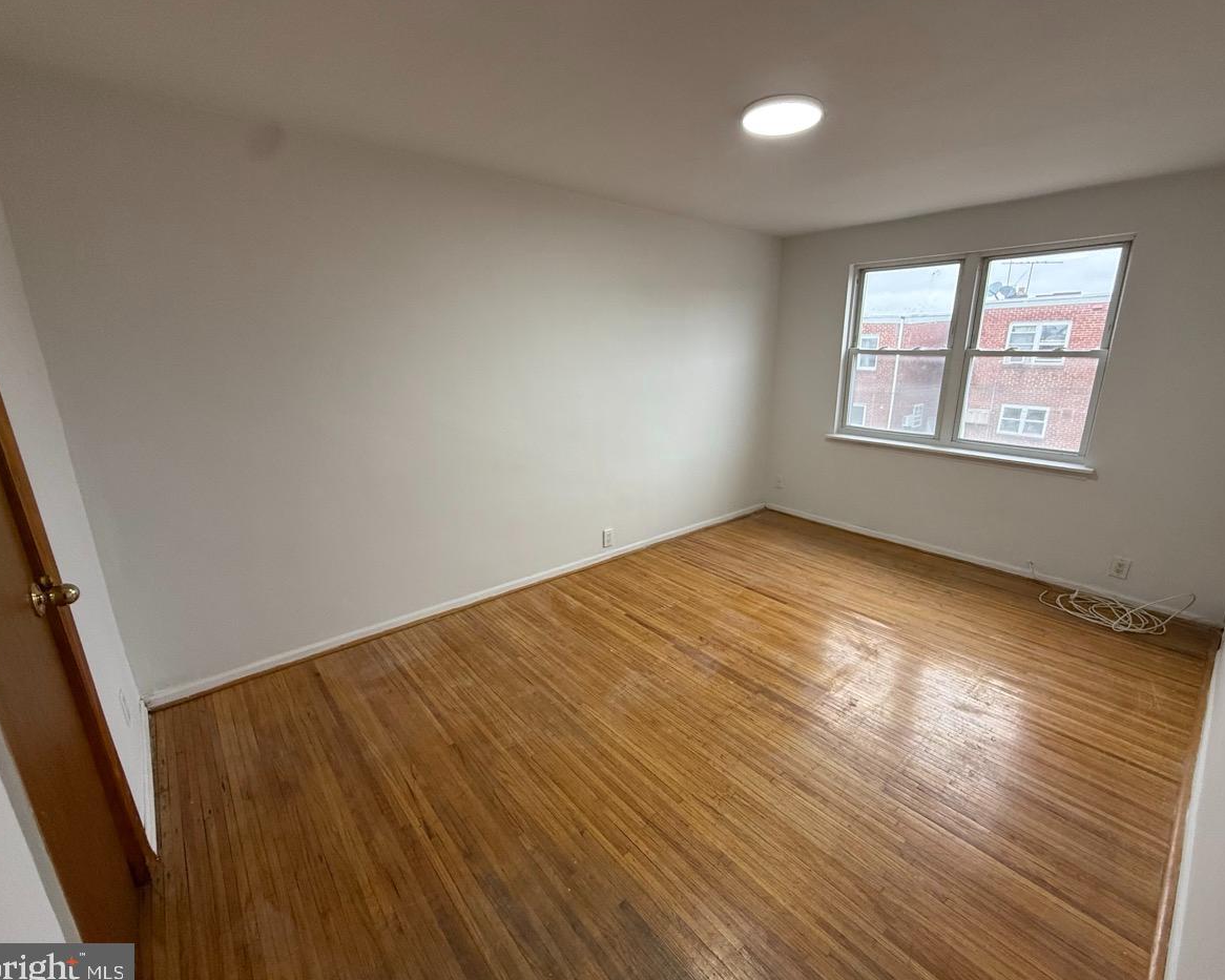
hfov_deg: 96.7
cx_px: 643
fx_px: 544
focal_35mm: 15
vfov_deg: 84.0
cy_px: 493
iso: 200
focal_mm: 2.22
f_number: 2.2
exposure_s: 1/120
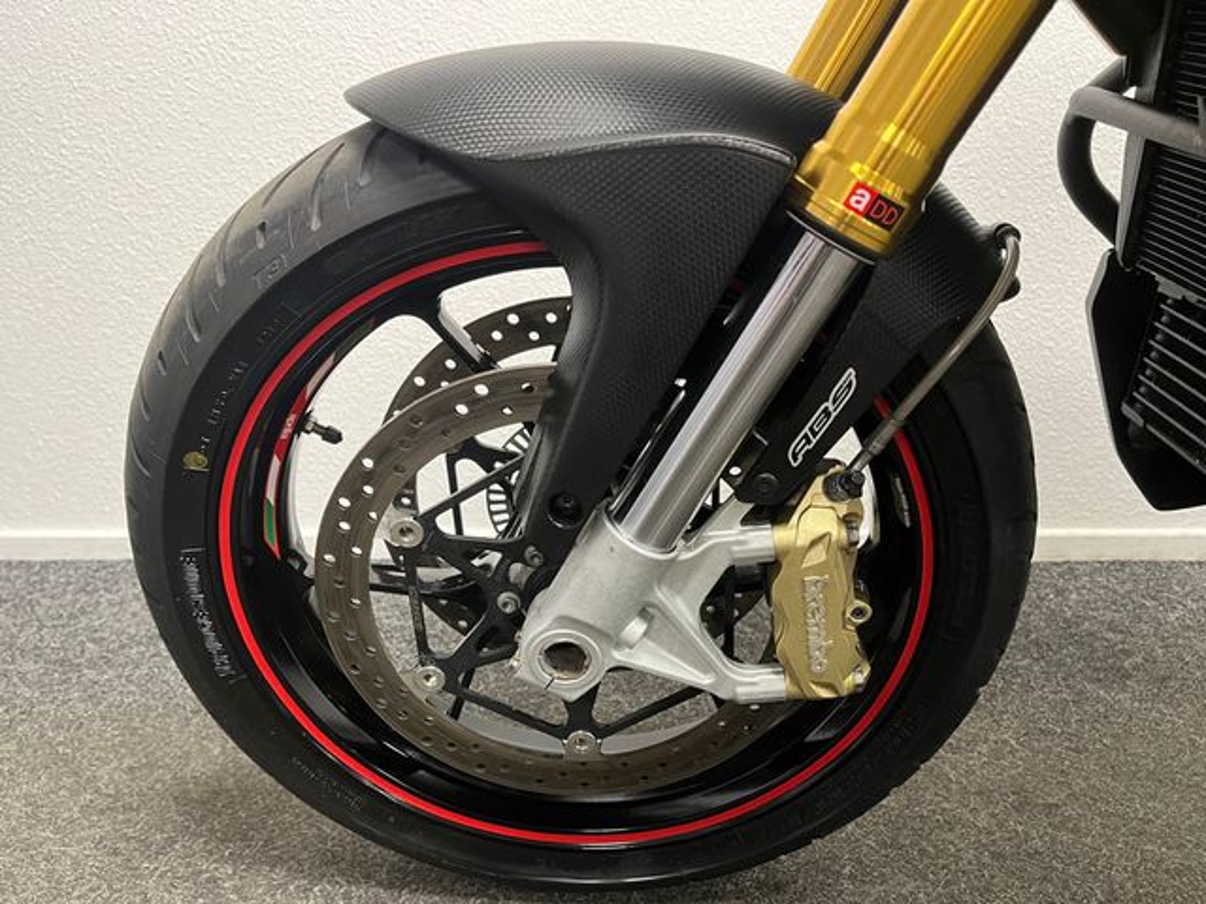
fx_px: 906
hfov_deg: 67.3
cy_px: 452
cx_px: 603
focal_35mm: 26
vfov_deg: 53.1
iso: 500
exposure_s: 1/50
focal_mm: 5.1
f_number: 1.6
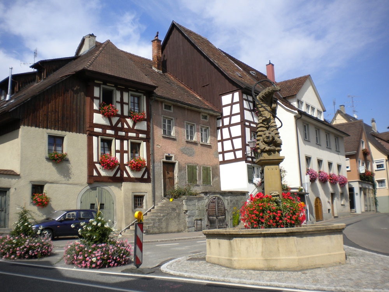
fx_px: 393
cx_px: 194
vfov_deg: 40.7
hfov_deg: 52.6
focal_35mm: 35
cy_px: 146
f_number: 4.6
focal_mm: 6.3
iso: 80
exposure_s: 1/754
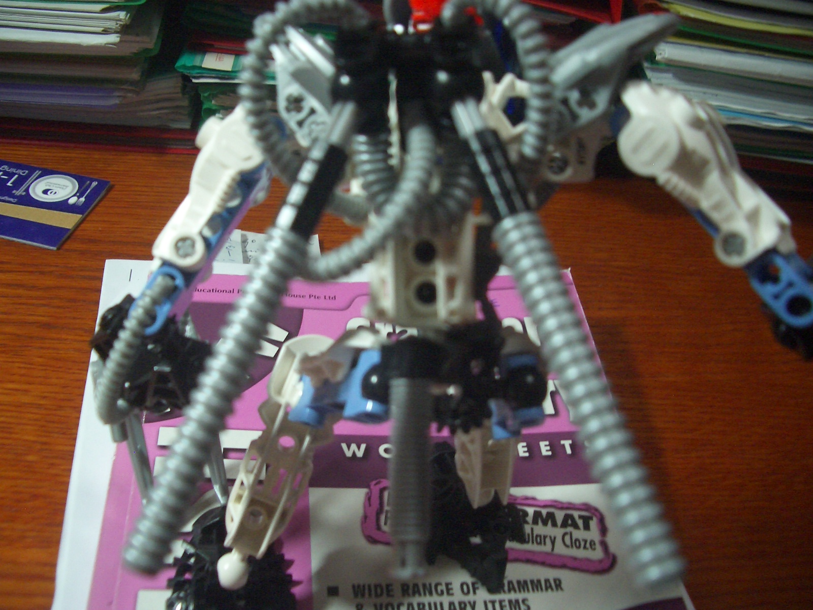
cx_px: 406
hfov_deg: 52.6
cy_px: 305
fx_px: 822
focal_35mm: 35
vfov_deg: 40.7
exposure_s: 1/30
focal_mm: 5.8
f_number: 2.6
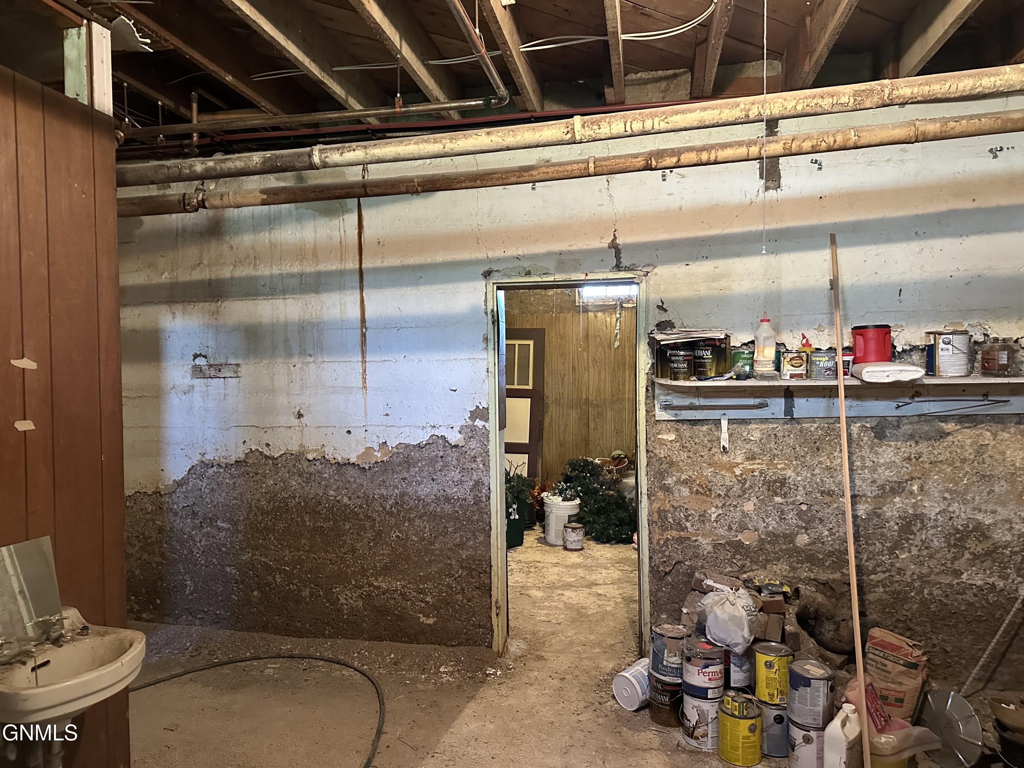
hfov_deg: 71.6
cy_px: 384
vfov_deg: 56.8
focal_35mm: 24
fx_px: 710
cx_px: 512
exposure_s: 1/40
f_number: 1.78
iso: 640
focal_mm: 6.86
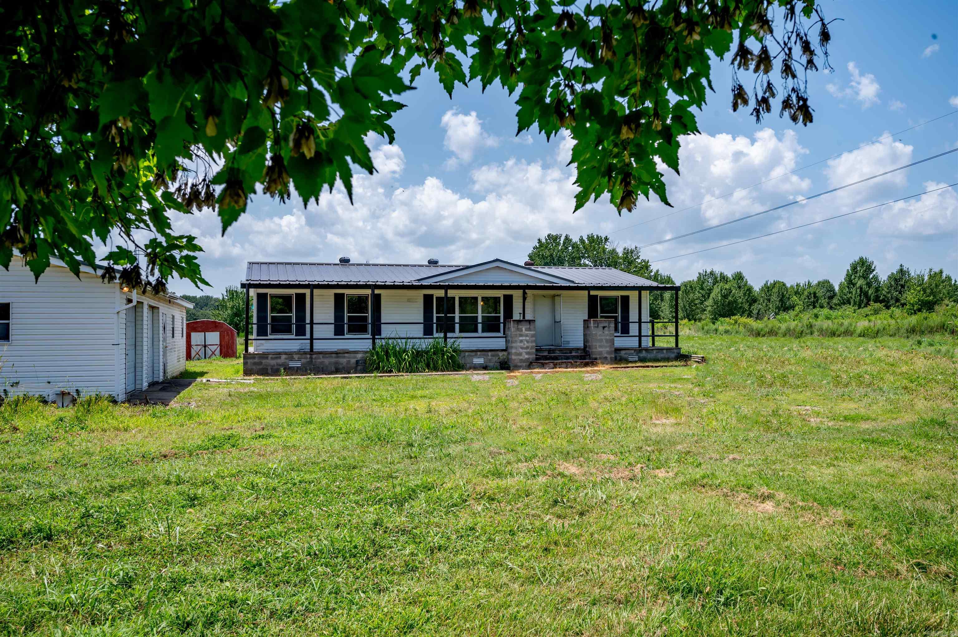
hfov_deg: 62.0
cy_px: 318
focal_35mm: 30
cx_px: 479
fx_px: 798
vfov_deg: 43.5
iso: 100
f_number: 11
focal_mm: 30
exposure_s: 1/200
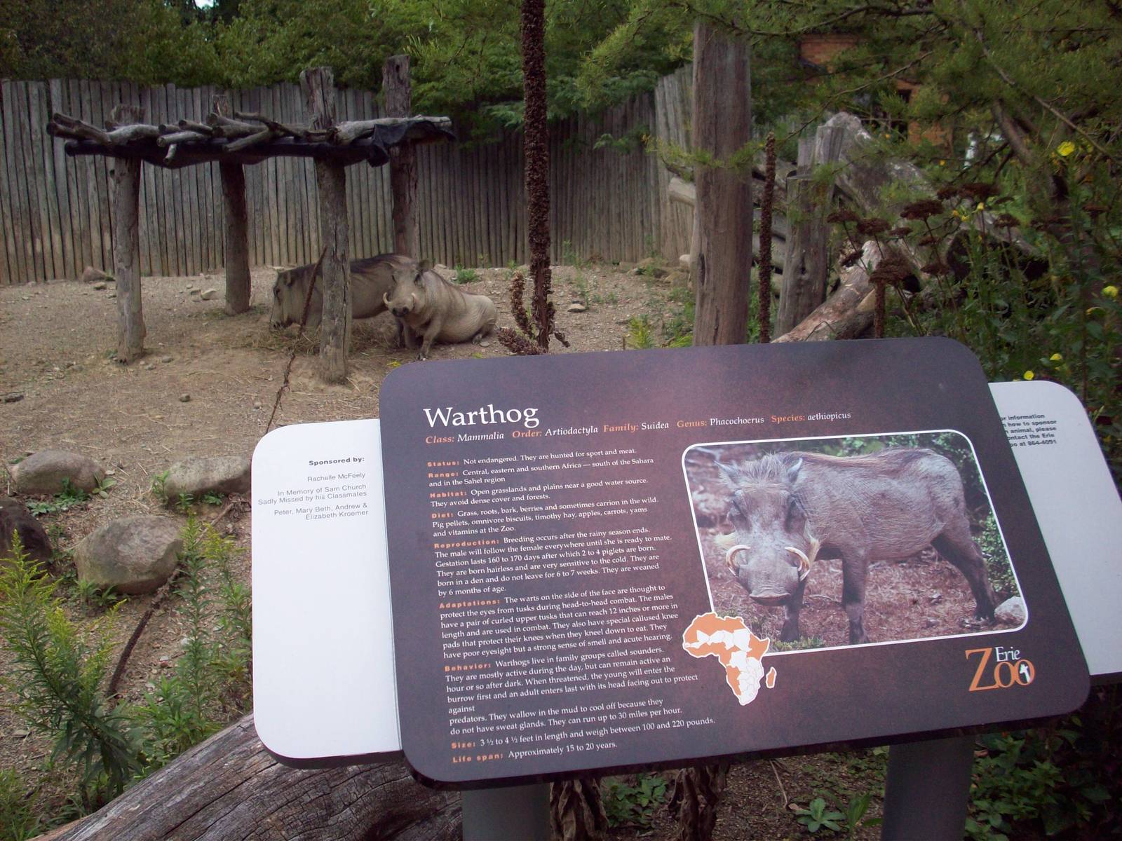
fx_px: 1199
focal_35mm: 37
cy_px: 420
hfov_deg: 50.1
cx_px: 561
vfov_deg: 38.7
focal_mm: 6.2
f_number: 2.8
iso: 80
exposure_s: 1/463
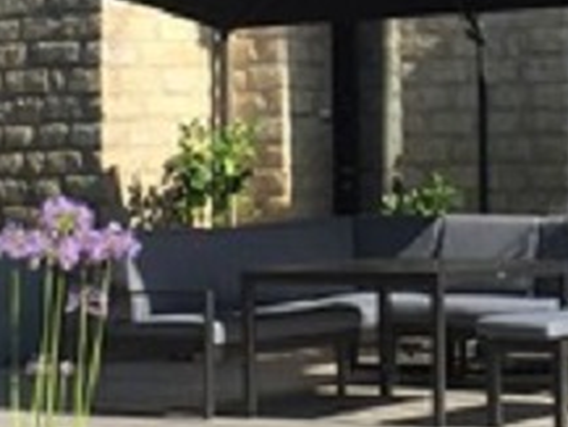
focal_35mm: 137
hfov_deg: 14.3
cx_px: 492
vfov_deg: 10.7
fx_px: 2249
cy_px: -50
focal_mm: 4.15
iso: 32
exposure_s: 1/1319
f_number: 2.2
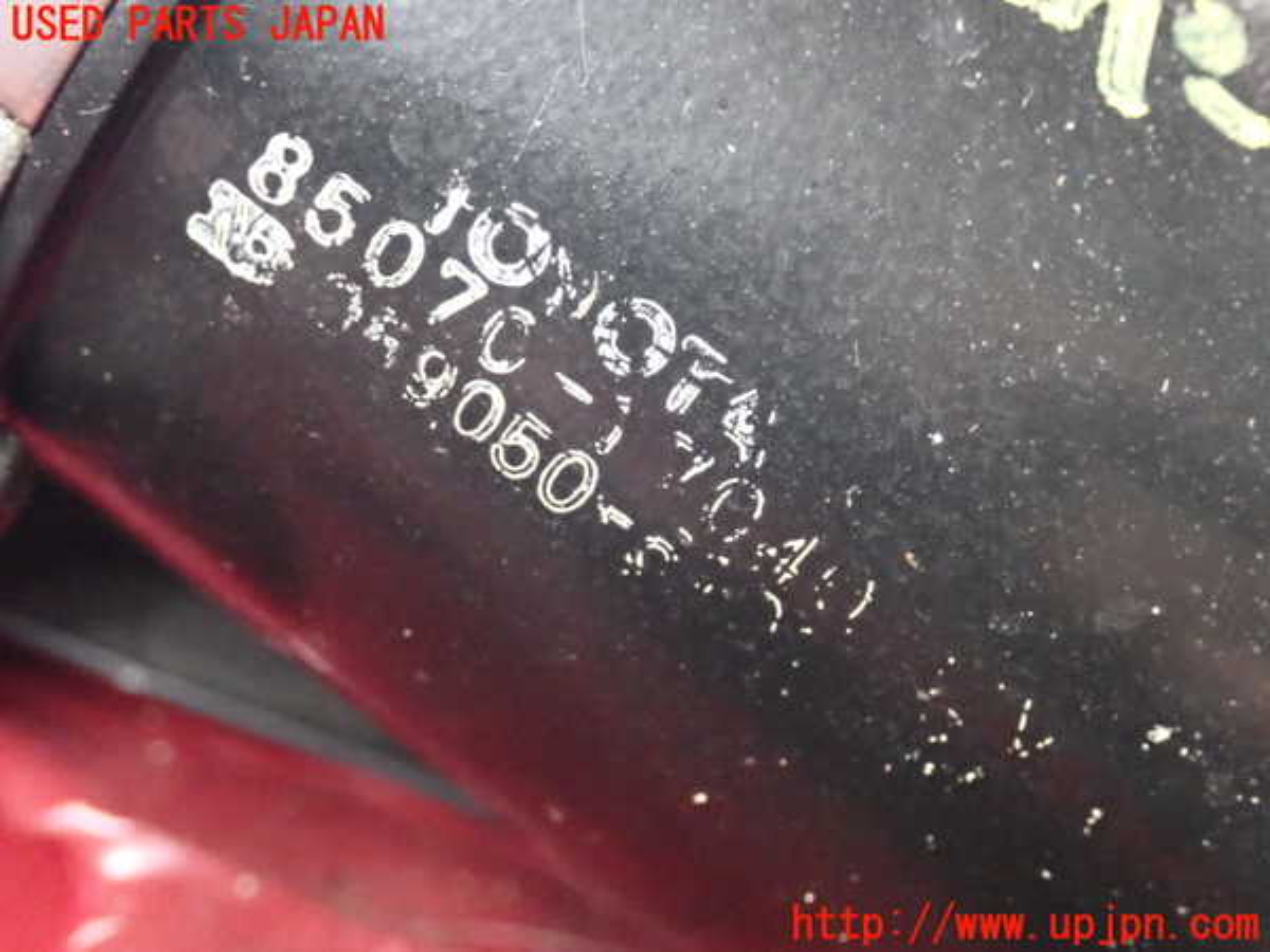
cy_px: 476
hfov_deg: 36.2
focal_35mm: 53
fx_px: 1944
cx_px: 635
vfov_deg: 27.5
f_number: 3.4
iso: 3200
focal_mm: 9.61
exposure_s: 1/50
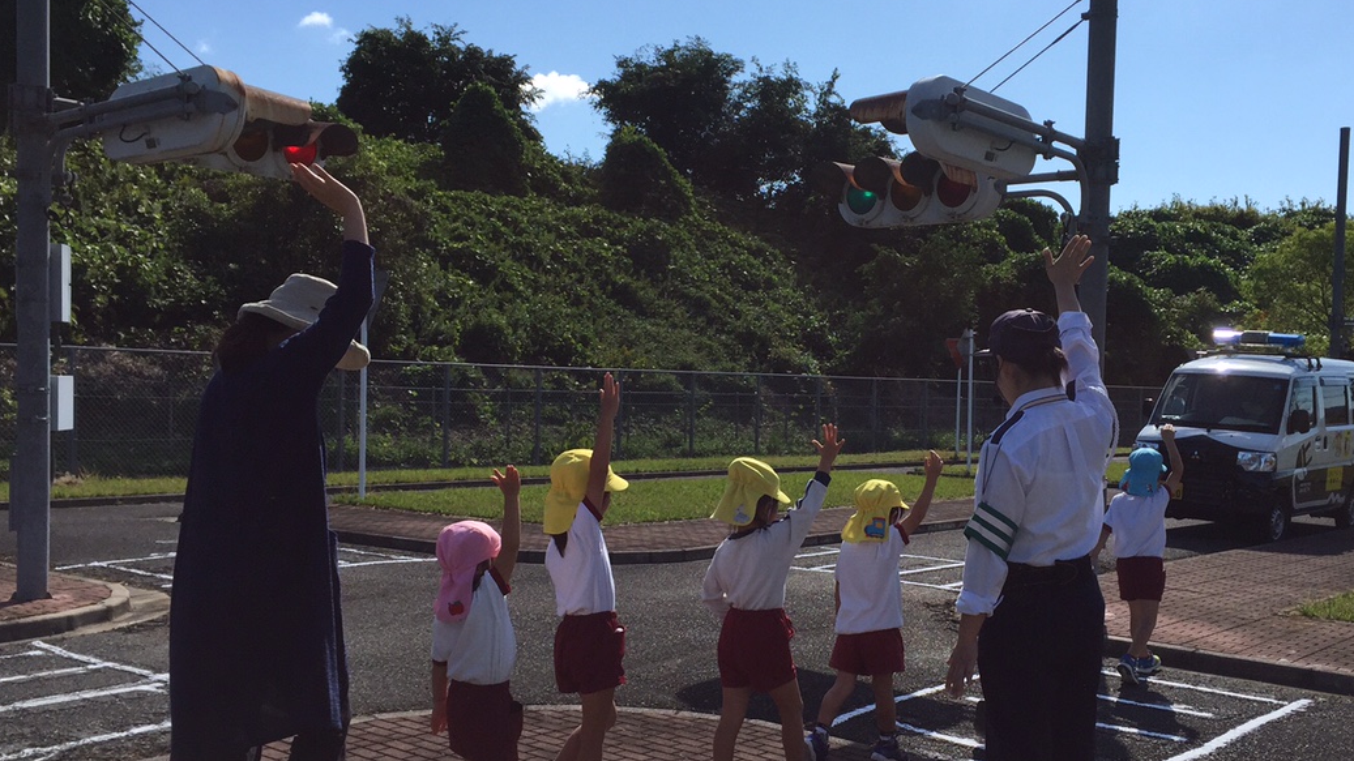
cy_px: 440
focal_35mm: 39
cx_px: 739
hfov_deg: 51.5
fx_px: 1400
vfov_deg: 30.4
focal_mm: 4.15
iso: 32
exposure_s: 1/2639
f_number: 2.2
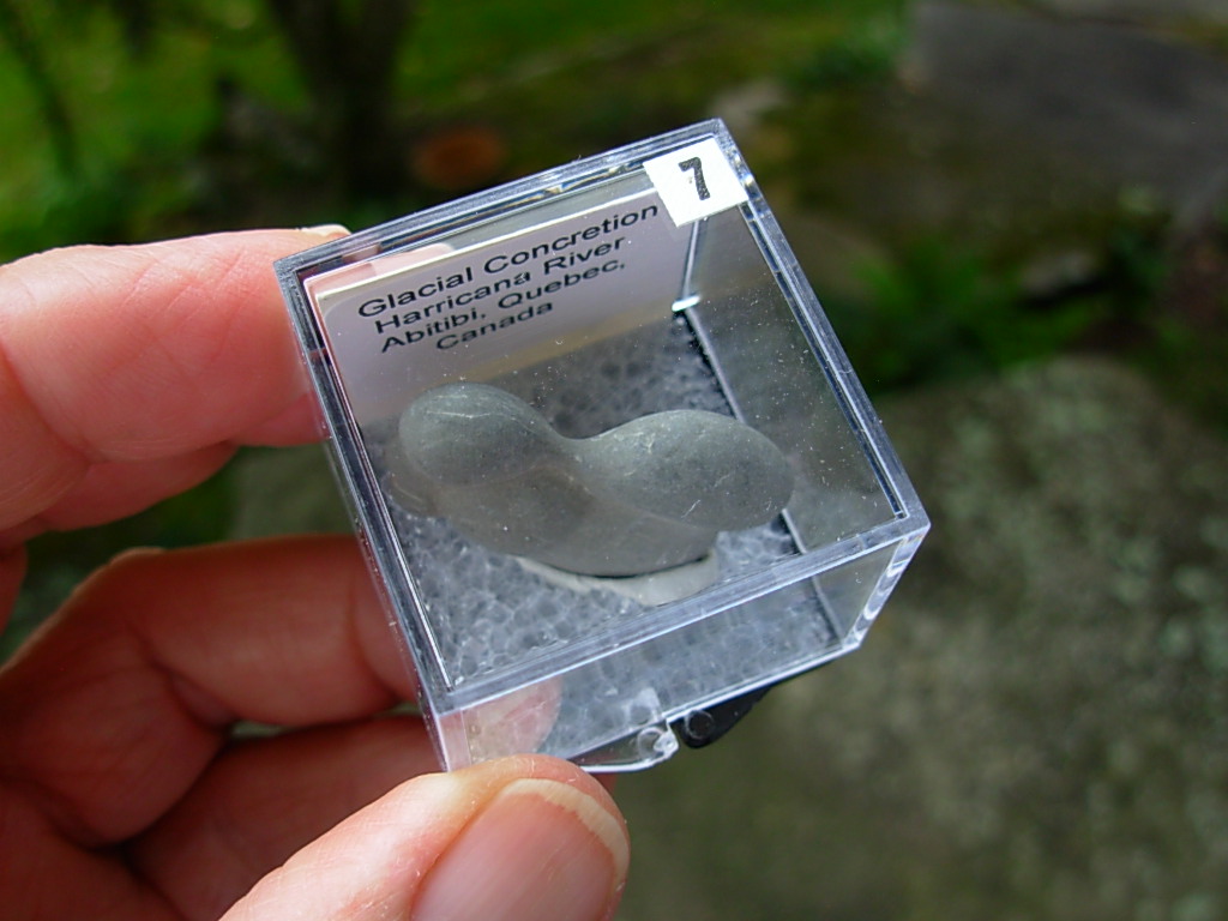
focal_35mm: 38
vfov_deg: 37.7
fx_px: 1348
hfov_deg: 49.0
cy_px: 460
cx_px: 614
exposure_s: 1/111
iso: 50
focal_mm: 6.3
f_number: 2.9
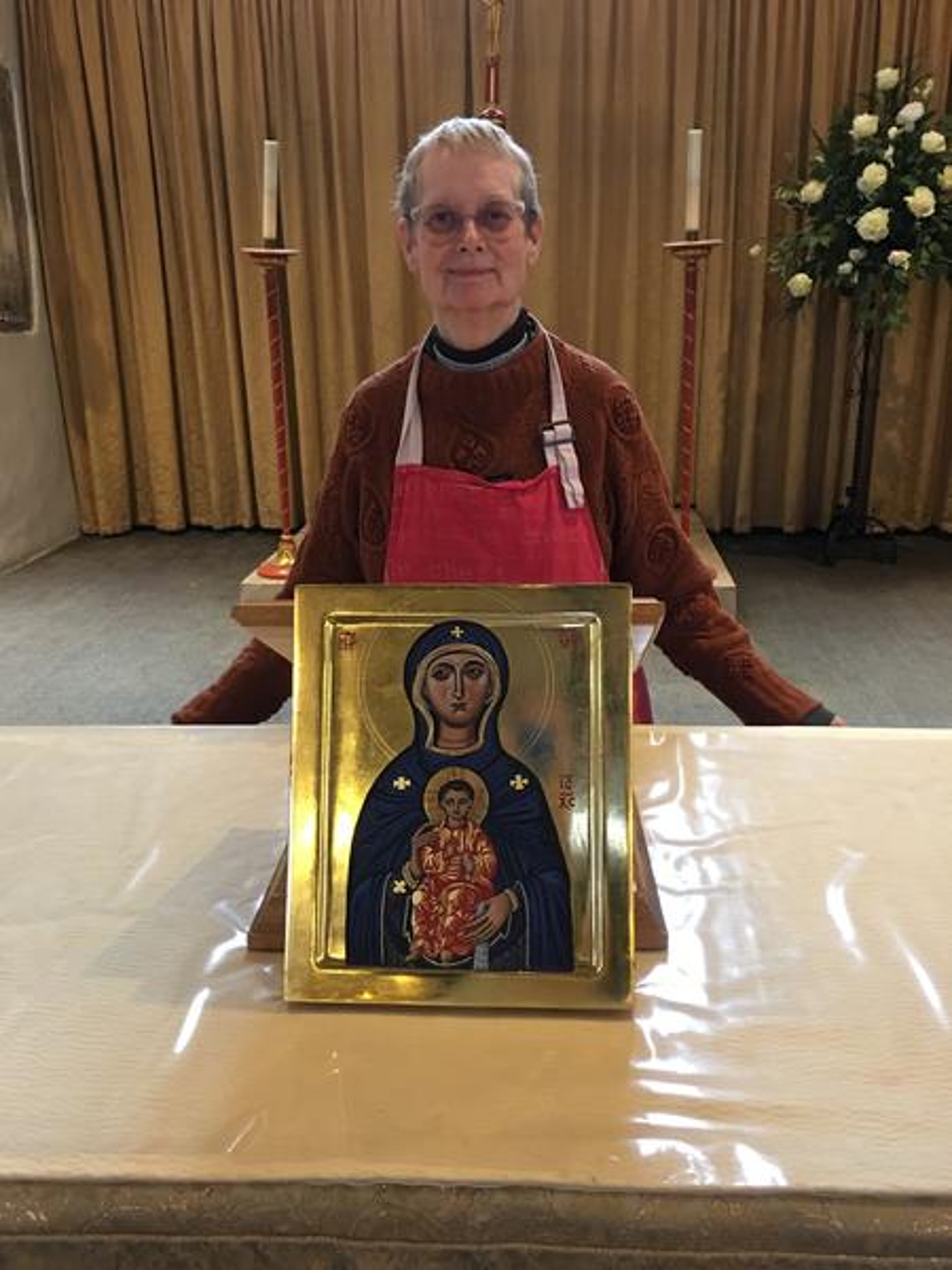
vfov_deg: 61.7
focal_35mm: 29
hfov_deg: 48.2
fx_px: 1063
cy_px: 635
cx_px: 476
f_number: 2.2
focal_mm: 4.15
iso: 100
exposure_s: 1/8
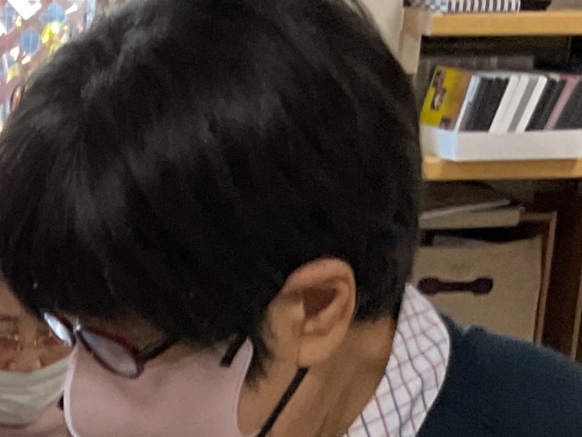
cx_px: -171
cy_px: 888
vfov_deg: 9.8
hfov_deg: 13.5
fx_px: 2371
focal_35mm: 141
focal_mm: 3
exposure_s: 1/50
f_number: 1.8
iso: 100
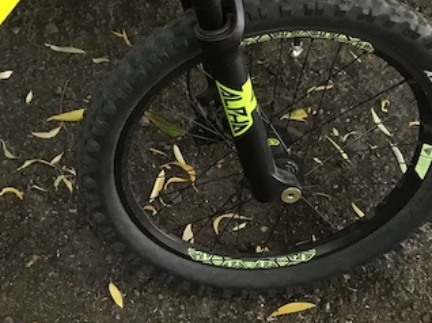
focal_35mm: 73
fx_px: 910
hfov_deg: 24.4
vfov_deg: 19.4
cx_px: -76
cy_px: -15
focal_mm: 4.15
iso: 25
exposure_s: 1/30
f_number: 2.2
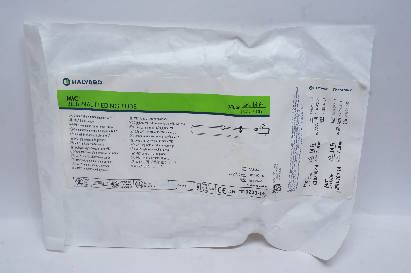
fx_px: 530
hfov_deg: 42.4
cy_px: 136
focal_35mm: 46
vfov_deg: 28.9
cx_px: 206
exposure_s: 1/10
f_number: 14
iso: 400
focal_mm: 31
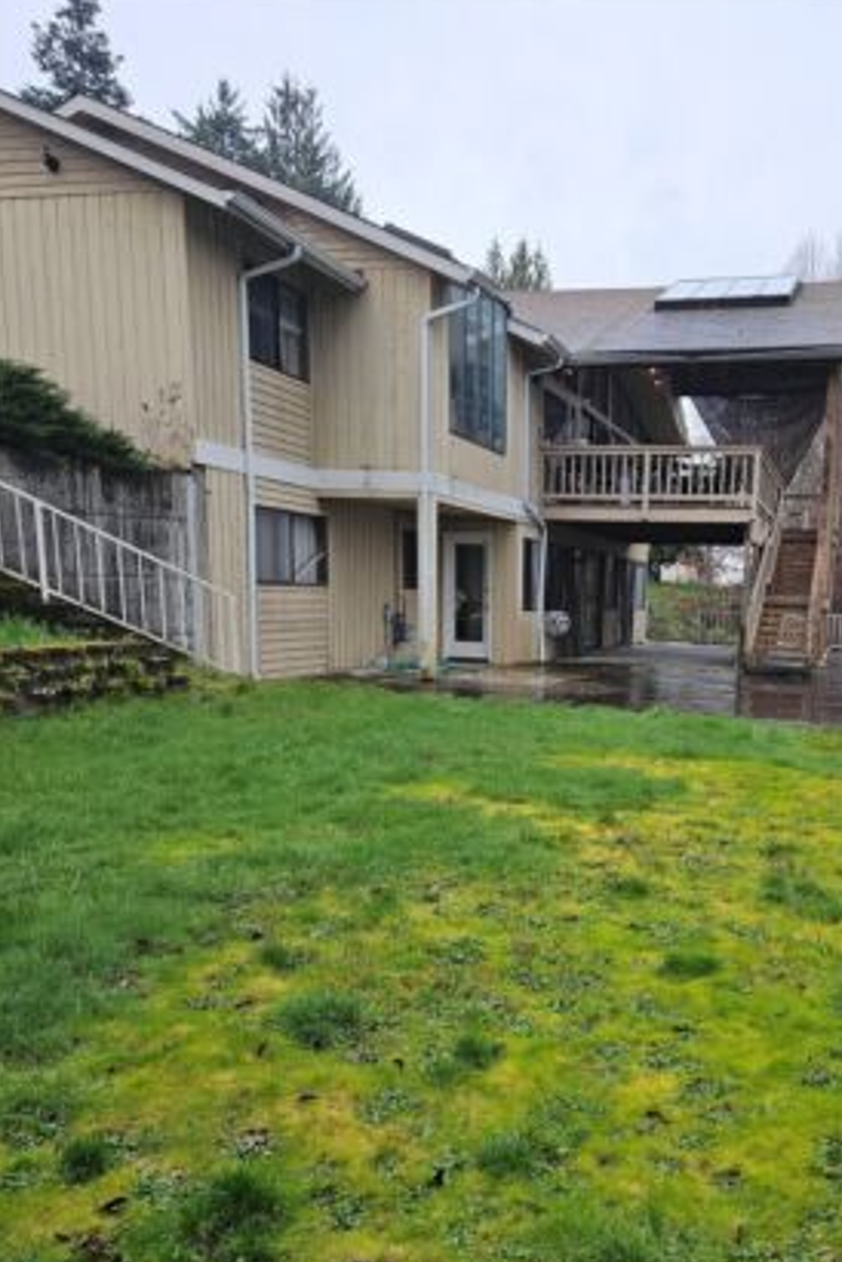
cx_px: 605
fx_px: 1087
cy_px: 800
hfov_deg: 41.4
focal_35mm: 31
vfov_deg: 59.4
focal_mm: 5.4
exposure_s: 1/120
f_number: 1.8
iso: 50
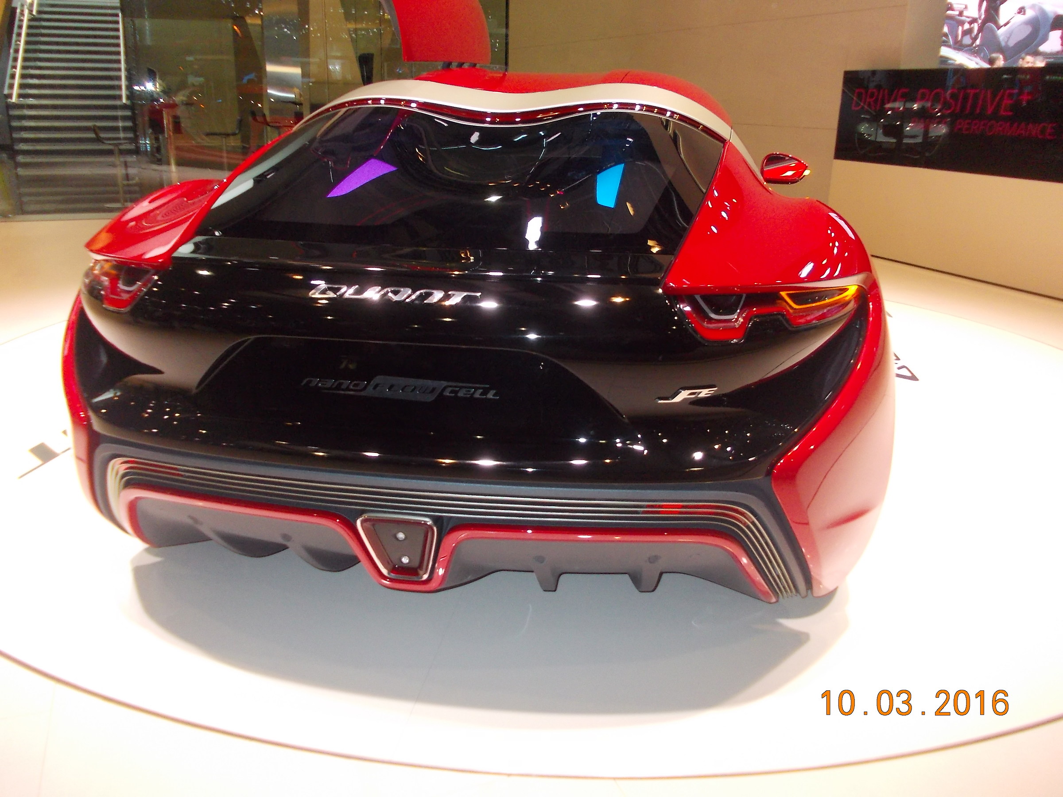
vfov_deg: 49.7
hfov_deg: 63.4
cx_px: 532
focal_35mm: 28
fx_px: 860
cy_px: 398
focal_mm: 4
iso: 160
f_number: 2.7
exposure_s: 1/60
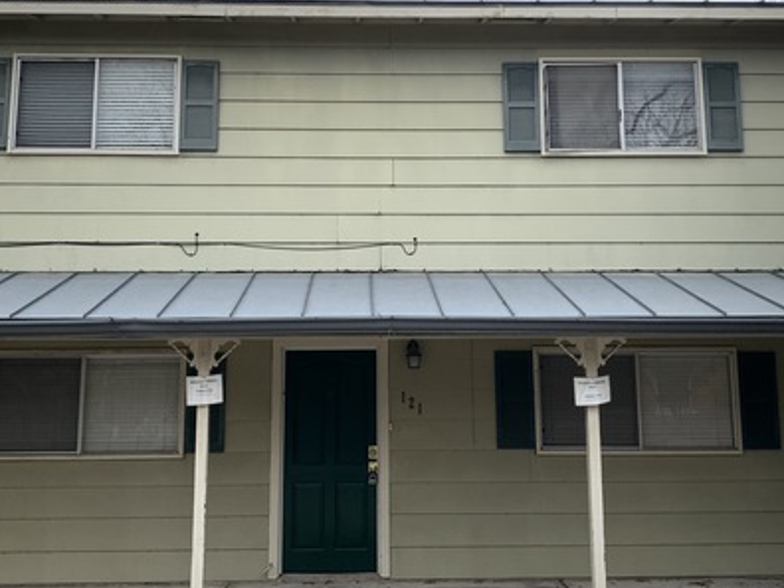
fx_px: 951
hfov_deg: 44.8
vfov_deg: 34.3
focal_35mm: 42
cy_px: 261
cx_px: 398
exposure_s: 1/727
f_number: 1.8
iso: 25
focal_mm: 4.25
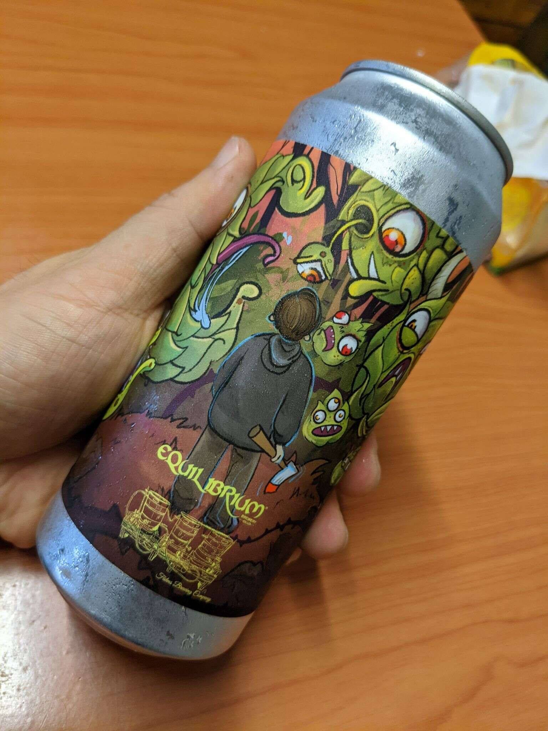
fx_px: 570
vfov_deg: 65.3
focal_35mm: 27
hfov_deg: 51.4
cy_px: 366
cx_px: 274
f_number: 1.73
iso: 100
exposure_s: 1/23.8
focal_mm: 4.38
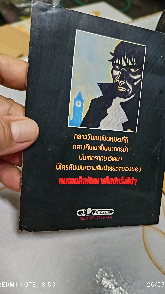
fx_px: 210
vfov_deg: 69.9
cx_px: 101
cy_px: 144
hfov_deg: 42.6
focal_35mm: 27
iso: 1576
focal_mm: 5.31
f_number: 1.7
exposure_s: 1/25
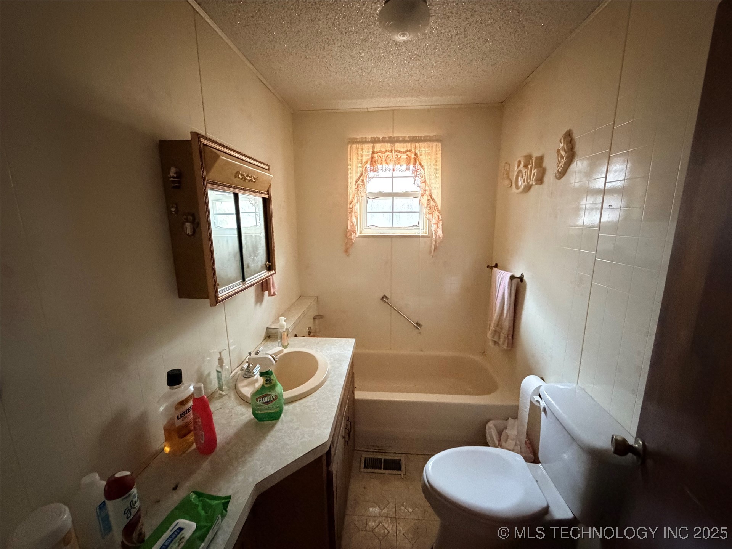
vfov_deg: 85.7
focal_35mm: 14
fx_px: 296
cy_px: 274
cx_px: 366
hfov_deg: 102.1
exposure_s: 1/41
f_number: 2.2
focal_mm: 2.22
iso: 1250
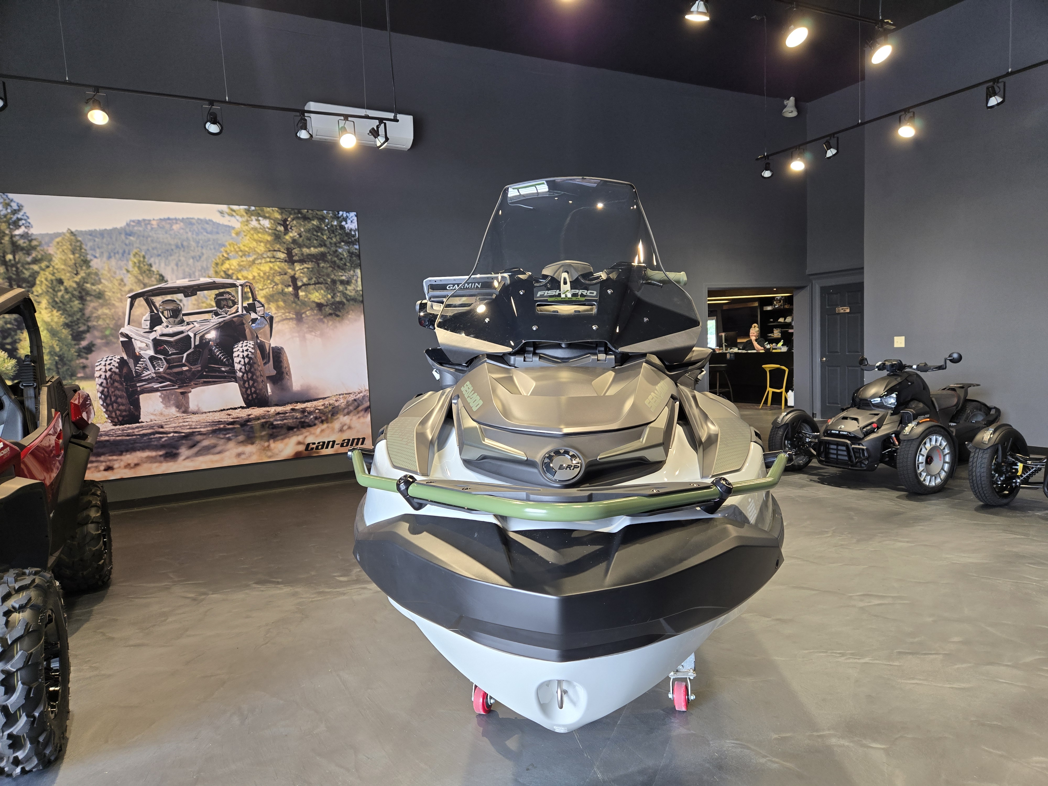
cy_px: 393
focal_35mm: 23
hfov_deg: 73.9
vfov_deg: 58.9
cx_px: 524
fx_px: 696
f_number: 1.8
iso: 80
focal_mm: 5.4
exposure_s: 1/120
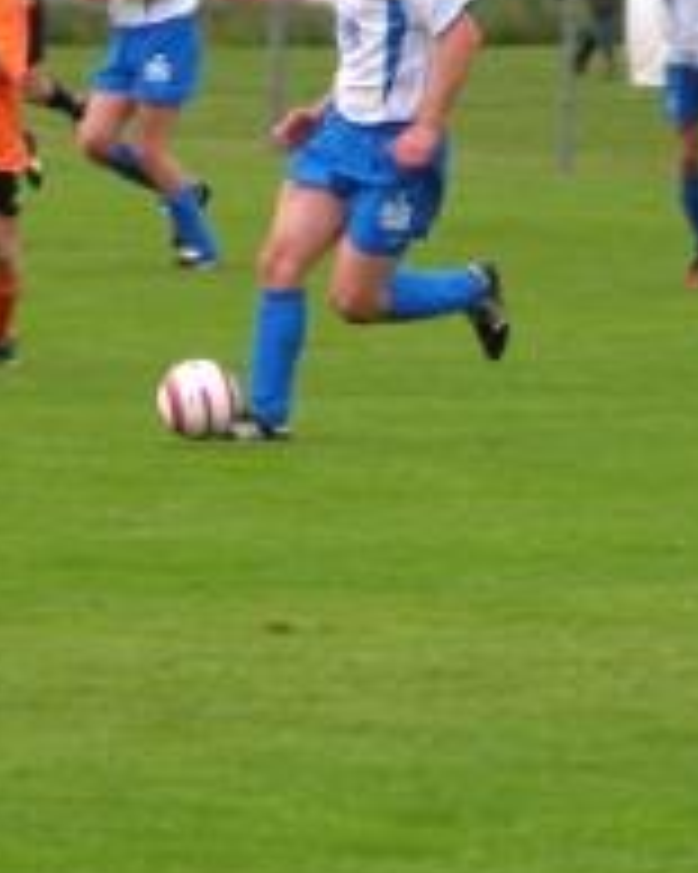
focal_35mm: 402
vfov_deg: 4.8
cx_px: 108
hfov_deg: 3.8
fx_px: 10389
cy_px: 324
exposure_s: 1/200
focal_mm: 29.6
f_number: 3.2
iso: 80
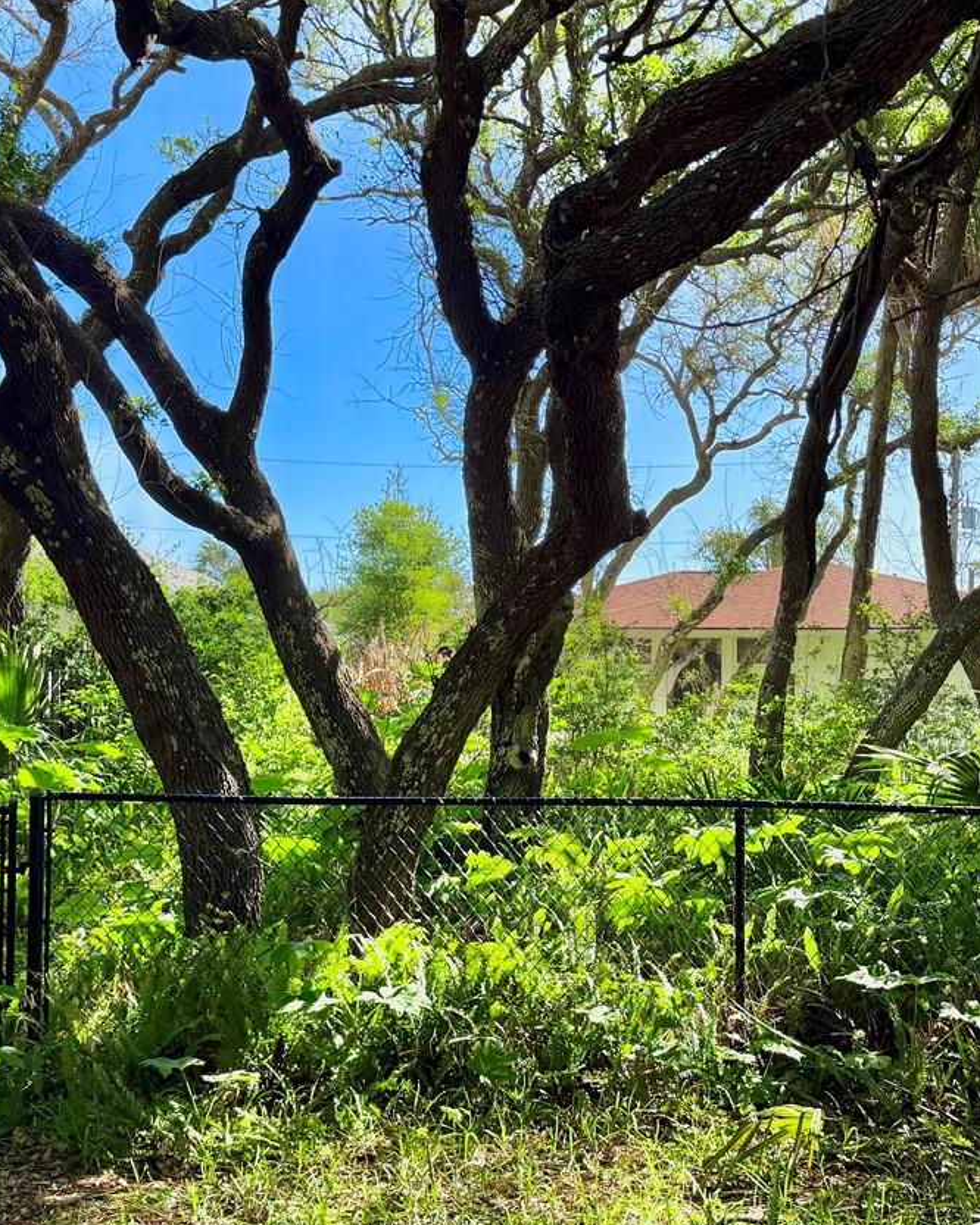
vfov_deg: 41.2
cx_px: 645
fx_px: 1632
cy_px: 621
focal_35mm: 45
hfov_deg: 33.2
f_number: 1.78
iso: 100
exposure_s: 1/1585
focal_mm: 6.76
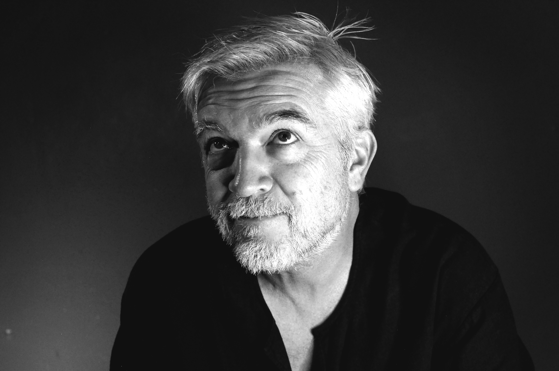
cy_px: 186
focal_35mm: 52
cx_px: 280
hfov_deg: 37.9
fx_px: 814
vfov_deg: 25.7
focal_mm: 35
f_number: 4
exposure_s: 1/160
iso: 1250
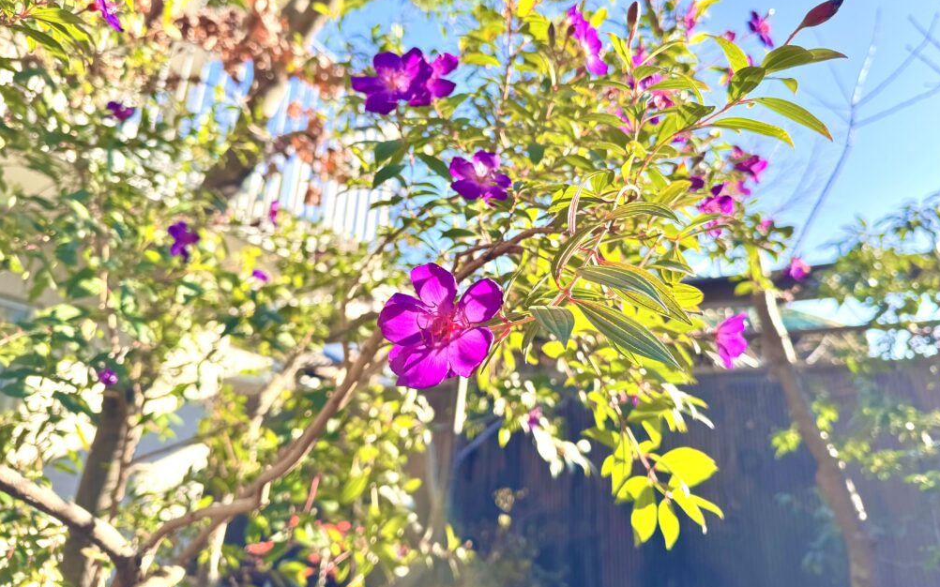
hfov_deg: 70.4
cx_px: 479
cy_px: 233
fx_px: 666
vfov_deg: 47.3
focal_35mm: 26
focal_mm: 6.76
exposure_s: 1/693
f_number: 1.78
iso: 80
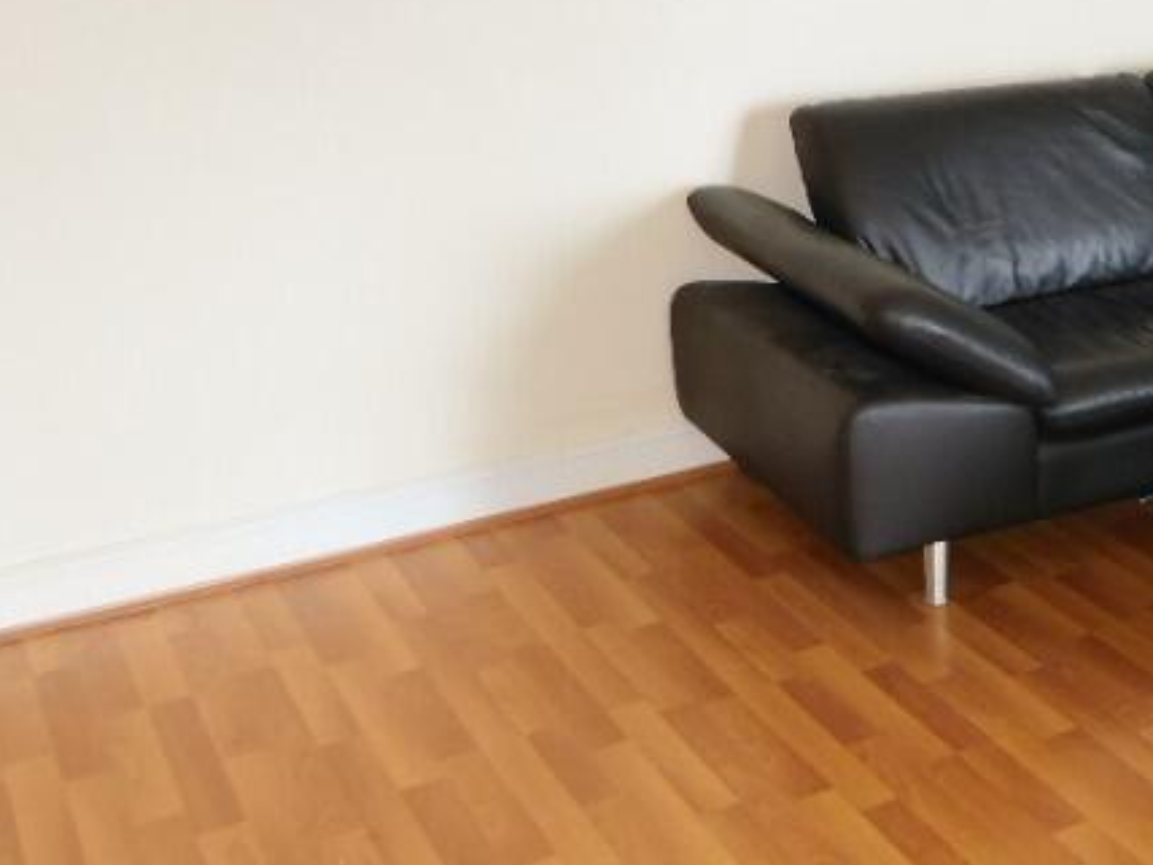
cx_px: 1309
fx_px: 1832
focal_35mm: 55
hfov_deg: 30.7
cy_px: 175
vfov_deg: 26.1
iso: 125
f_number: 3
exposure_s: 1/30
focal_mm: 4
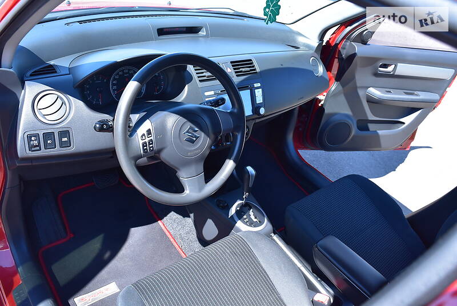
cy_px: 153
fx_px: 343
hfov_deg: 67.3
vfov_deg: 48.0
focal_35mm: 27
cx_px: 228
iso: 250
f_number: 5.6
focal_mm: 18
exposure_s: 1/125
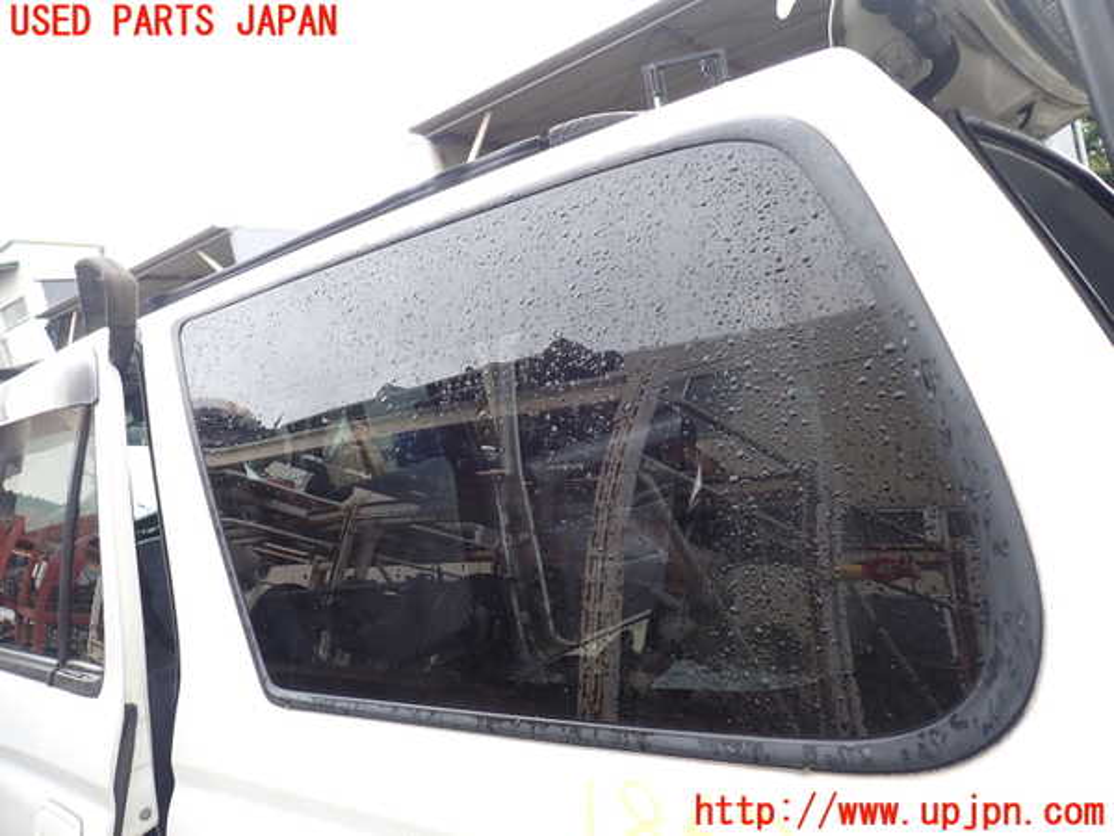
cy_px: 418
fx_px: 805
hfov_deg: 69.4
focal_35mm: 25
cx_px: 557
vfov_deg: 54.9
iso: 100
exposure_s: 1/80
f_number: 2.8
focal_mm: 4.5
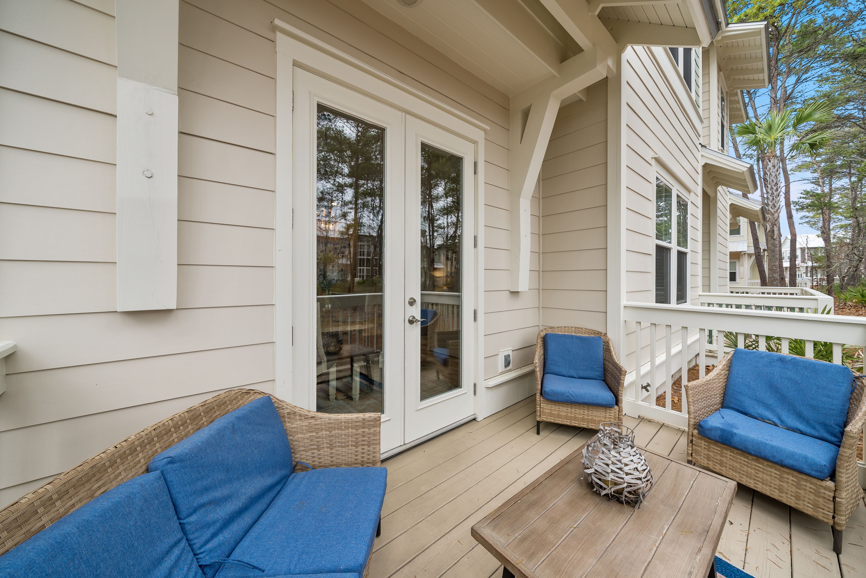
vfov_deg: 90.1
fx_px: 289
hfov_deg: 112.6
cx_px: 433
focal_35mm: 12
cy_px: 289
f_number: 7.1
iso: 40
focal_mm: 12
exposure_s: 1/50
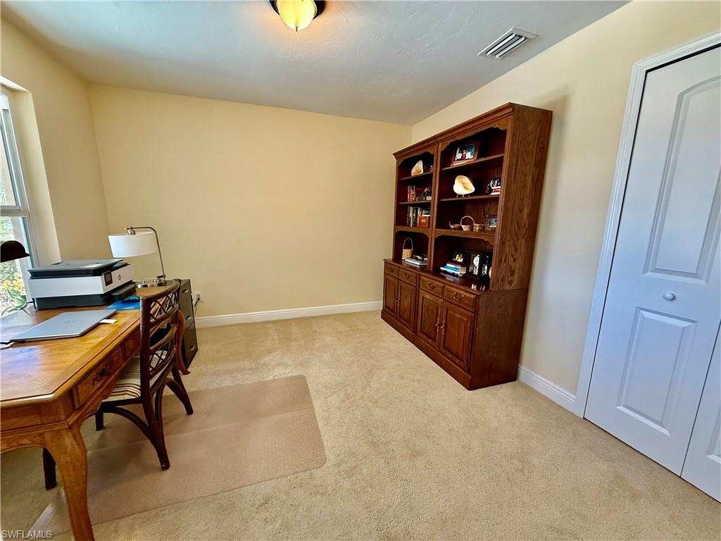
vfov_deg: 85.7
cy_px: 270
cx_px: 360
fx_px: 292
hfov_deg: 102.1
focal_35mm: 14
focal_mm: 2.22
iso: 250
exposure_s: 1/60
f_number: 2.2
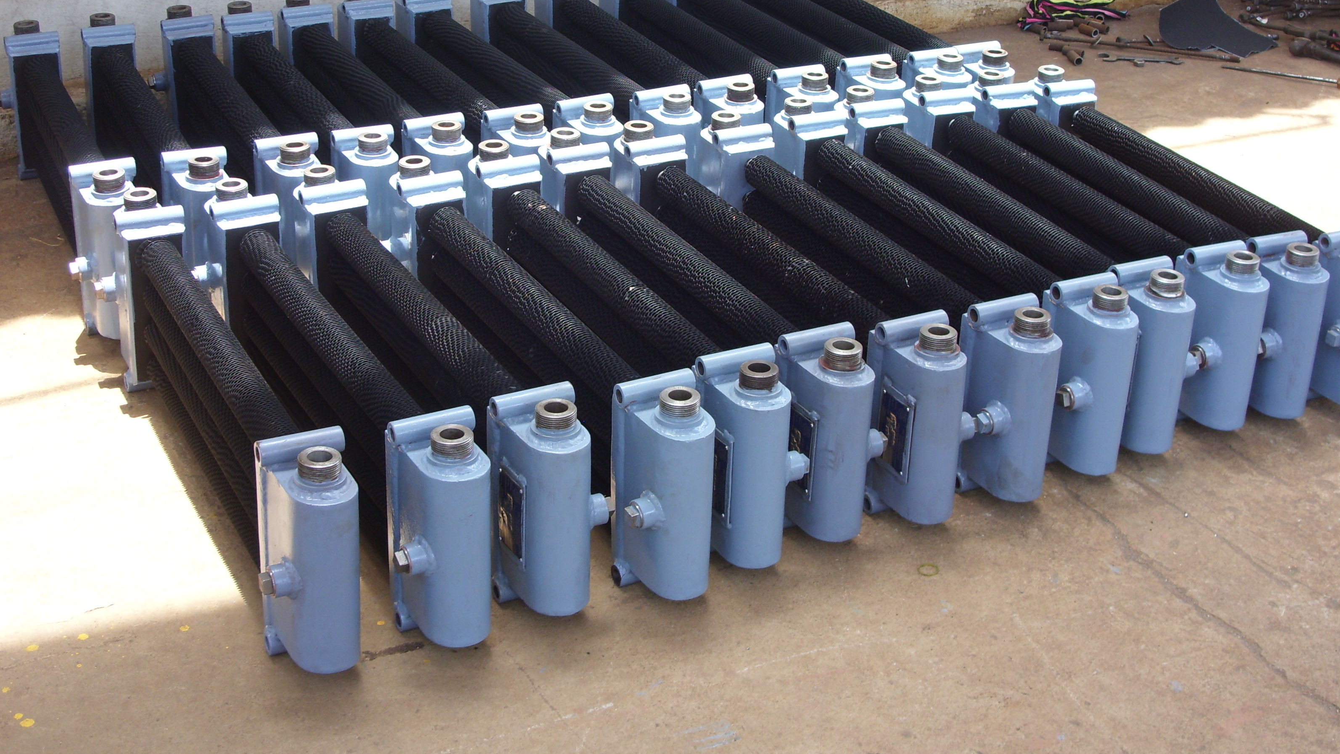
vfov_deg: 17.2
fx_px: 2487
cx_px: 687
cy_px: 271
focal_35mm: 70
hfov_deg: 30.2
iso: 50
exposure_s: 1/148
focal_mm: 9.3
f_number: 3.1
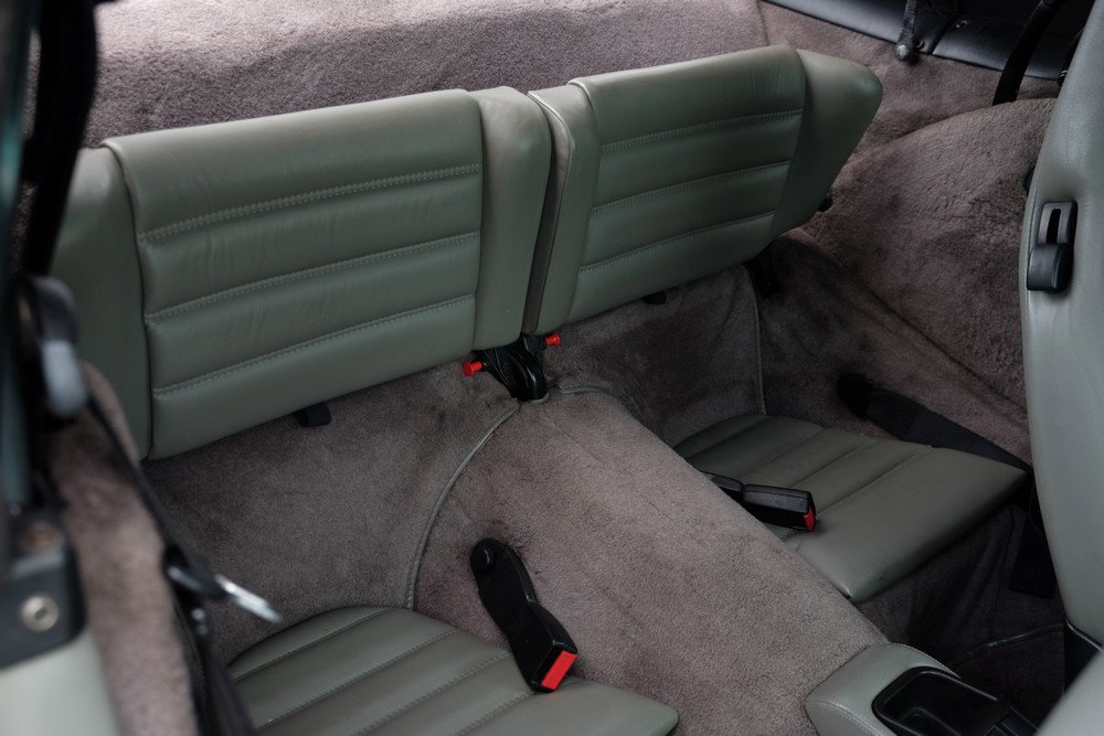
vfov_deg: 37.9
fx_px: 1073
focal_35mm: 35
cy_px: 368
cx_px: 552
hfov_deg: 54.4
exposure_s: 1/60
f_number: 3.6
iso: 320
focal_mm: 23.3
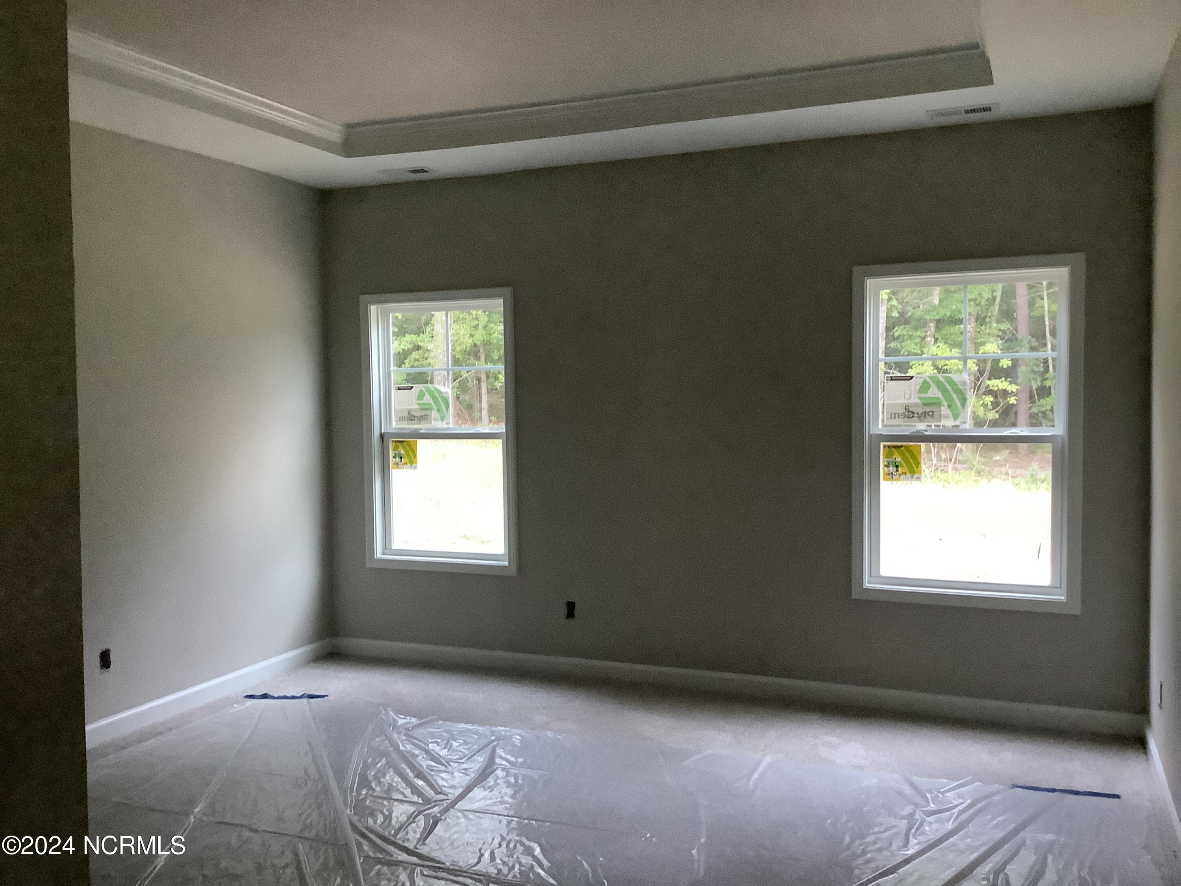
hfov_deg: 58.4
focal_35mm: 31
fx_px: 1058
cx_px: 590
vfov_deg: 45.4
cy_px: 443
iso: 400
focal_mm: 3.3
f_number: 2.4
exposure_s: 1/40
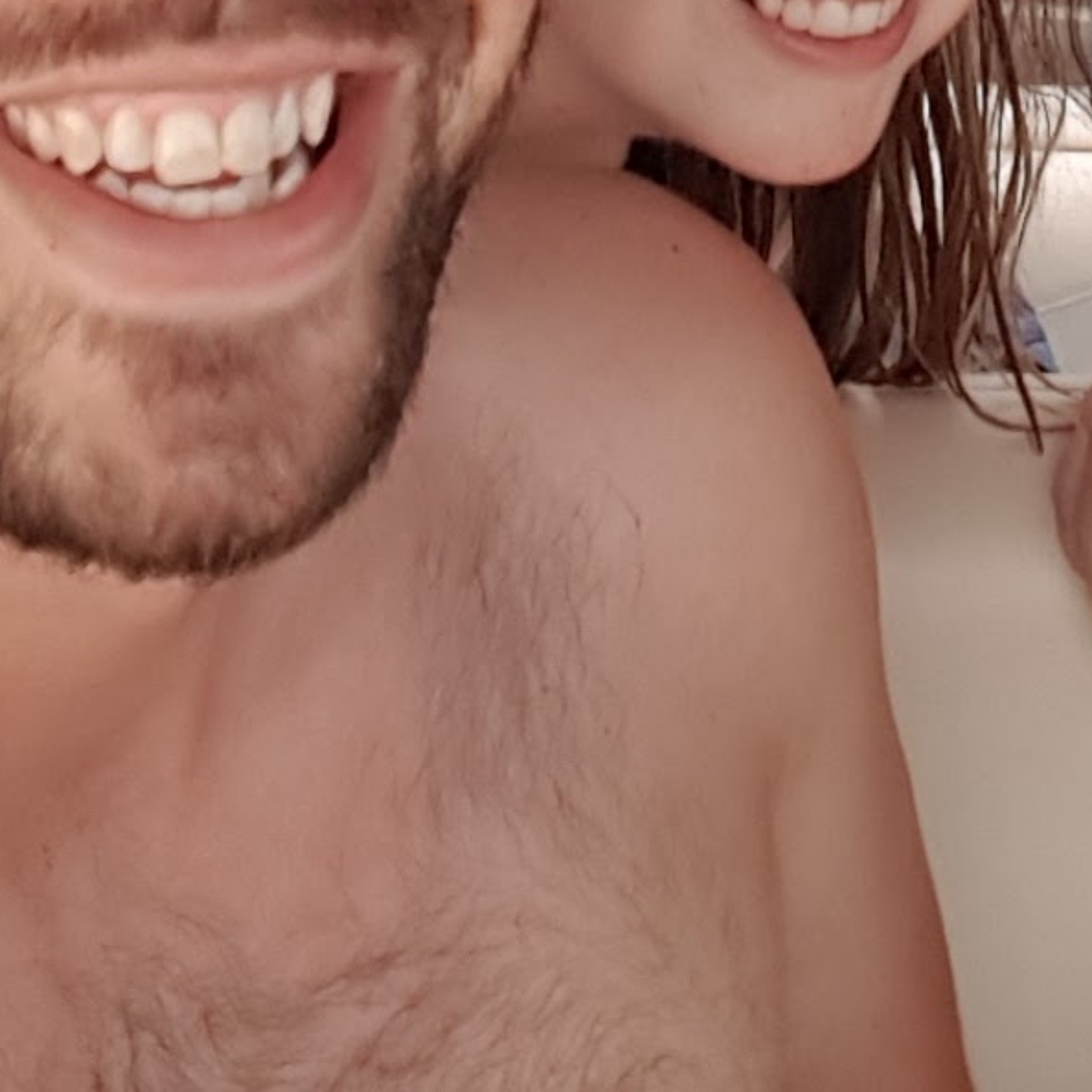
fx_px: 2891
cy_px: -879
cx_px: 1068
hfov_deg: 20.8
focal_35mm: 81
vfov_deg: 17.4
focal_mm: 2.1
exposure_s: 1/385
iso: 50
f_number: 1.7
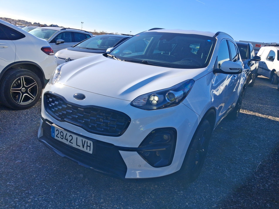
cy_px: 104
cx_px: 140
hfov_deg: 65.3
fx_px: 218
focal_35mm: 27
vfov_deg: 51.4
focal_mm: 4
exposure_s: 1/725
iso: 25
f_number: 1.8
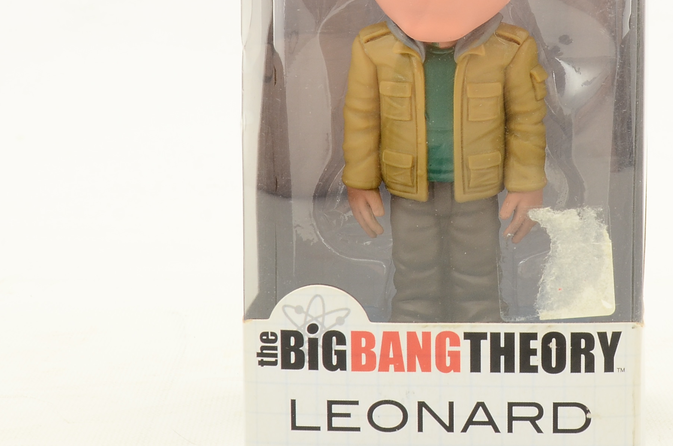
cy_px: 49
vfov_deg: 13.6
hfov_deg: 20.6
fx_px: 1847
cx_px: 464
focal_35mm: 99
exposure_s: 1/60
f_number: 13
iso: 320
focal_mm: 32
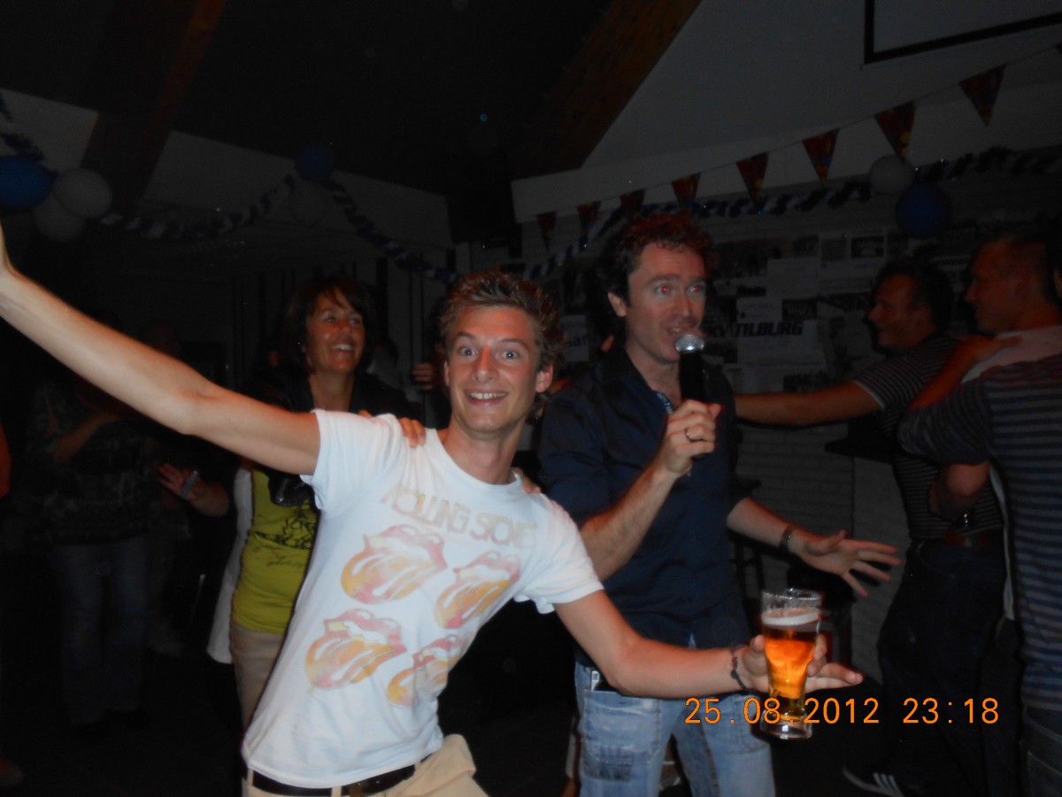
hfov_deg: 67.3
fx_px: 798
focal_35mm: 26
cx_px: 531
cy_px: 398
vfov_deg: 53.1
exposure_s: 1/25
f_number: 3.5
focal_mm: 4.6
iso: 200
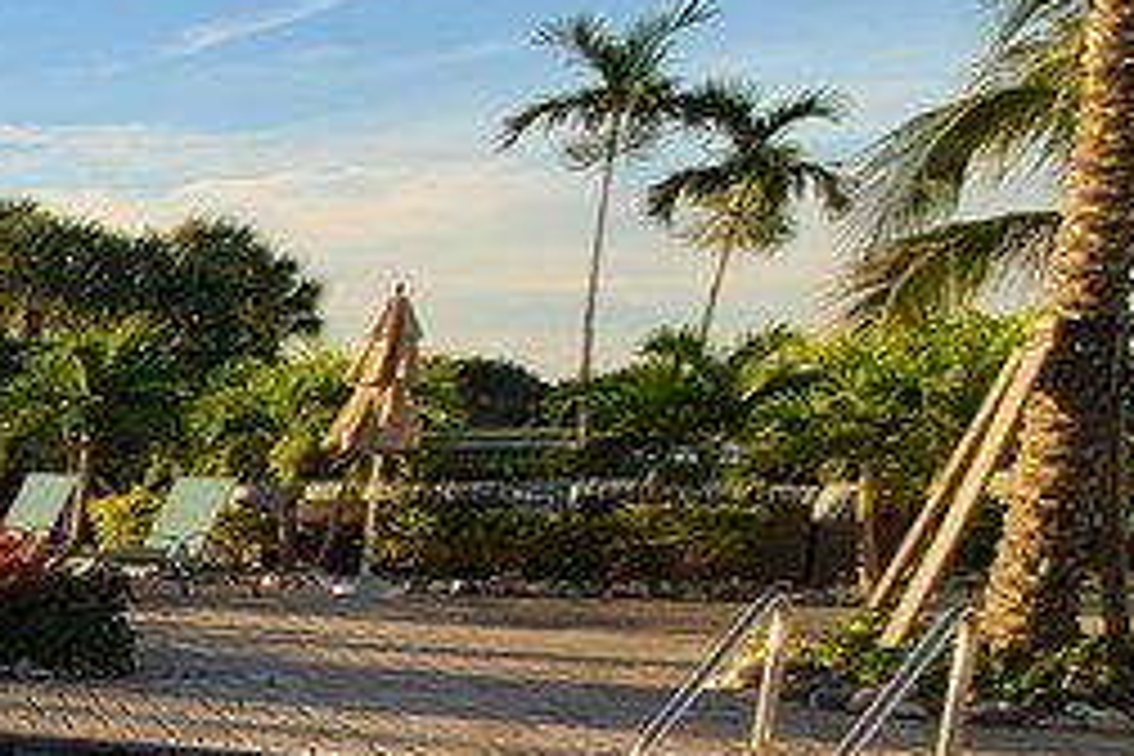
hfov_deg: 19.7
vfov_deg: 23.5
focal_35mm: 55
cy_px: 770
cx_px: -1112
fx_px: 1732
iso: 50
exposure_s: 1/841
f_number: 2.2
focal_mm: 2.2
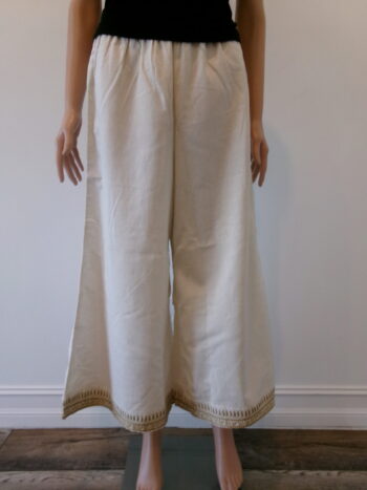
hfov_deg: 49.7
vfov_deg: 63.5
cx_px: 184
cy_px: 245
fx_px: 396
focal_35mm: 28
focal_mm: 5.1
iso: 321
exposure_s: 1/34
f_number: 3.9
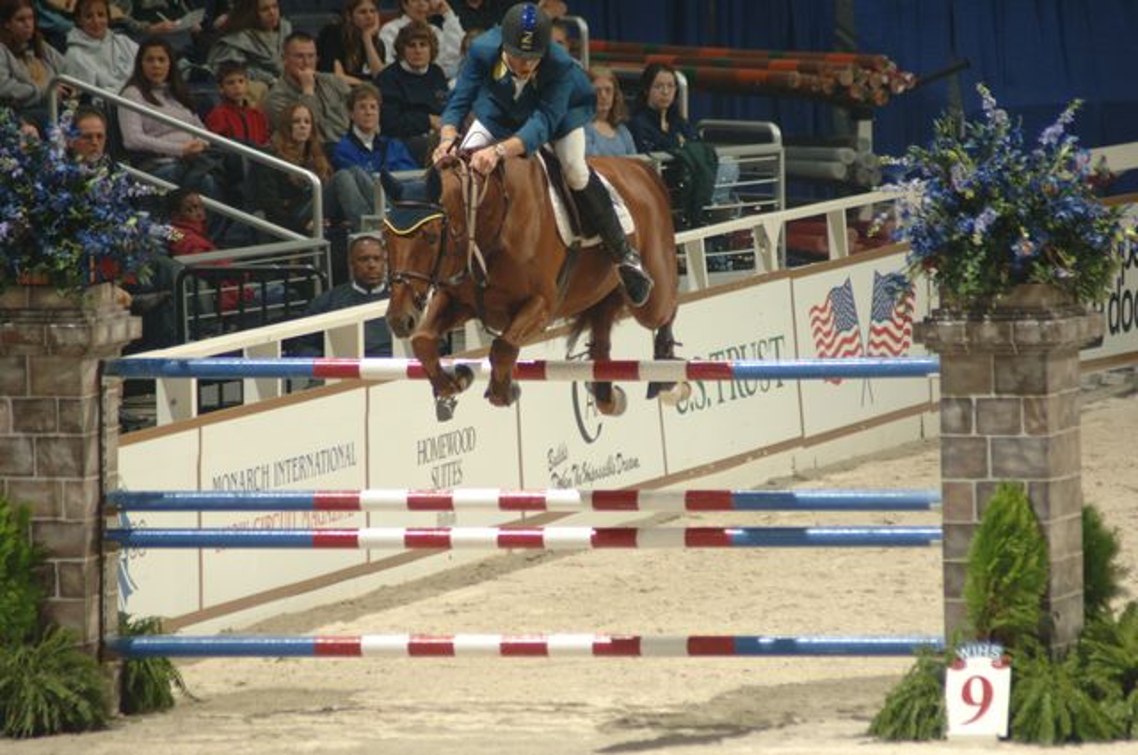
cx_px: 569
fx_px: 14207
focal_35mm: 450
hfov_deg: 4.6
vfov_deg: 3.0
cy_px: 378
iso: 400
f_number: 5.6
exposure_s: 1/250
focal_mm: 300
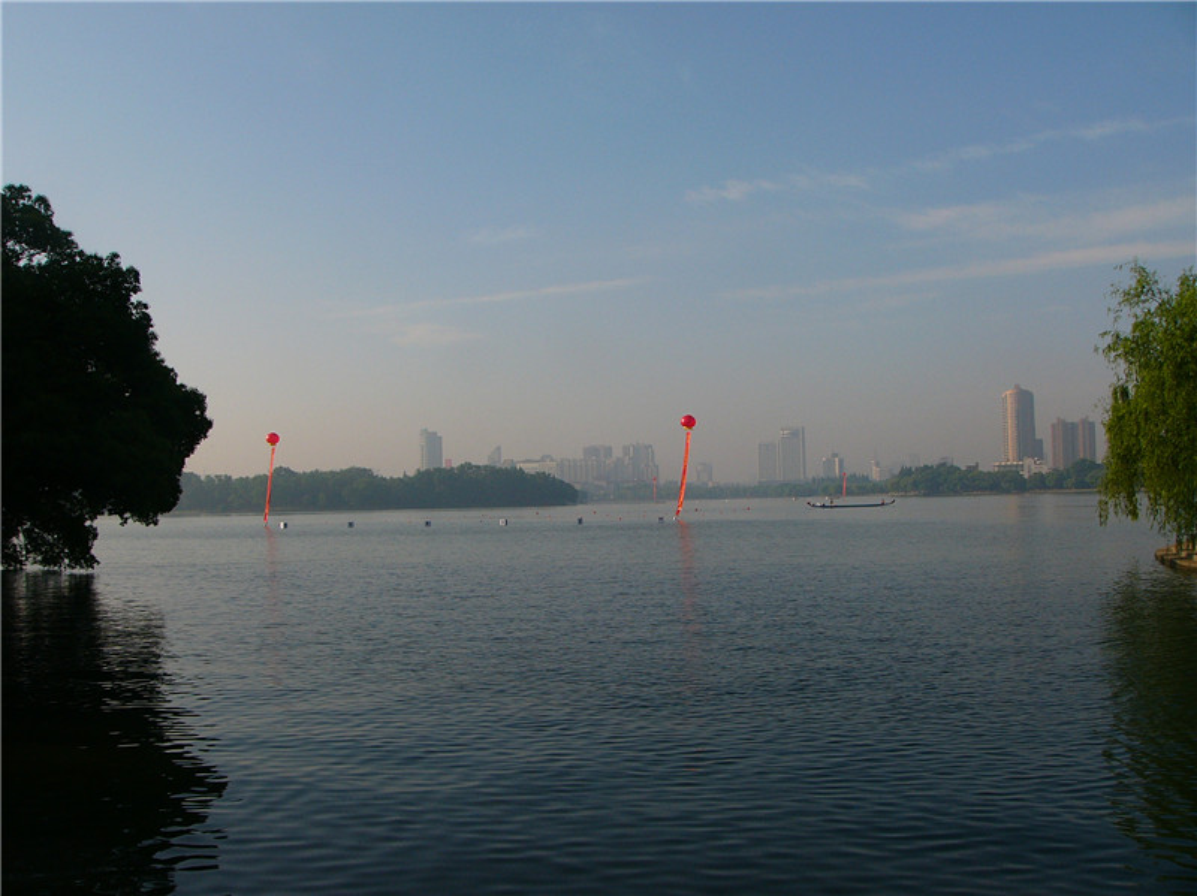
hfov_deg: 50.2
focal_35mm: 37
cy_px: 448
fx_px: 1279
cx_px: 598
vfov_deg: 38.6
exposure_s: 1/500
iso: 50
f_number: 5.2
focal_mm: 6.2
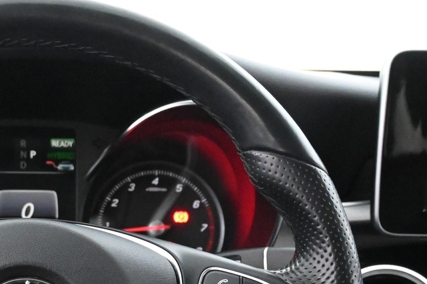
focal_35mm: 91
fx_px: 1079
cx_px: 26
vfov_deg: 14.6
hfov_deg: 21.8
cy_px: 337
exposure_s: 1/40
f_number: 4.2
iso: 8000
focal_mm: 24
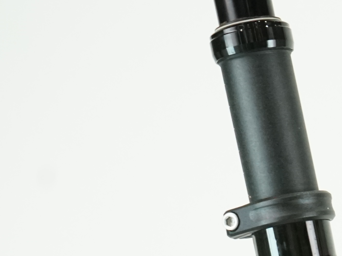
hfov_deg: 11.8
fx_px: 1541
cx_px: 581
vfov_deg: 9.2
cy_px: 416
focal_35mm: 156
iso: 2500
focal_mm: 36
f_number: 5.6
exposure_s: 1/200
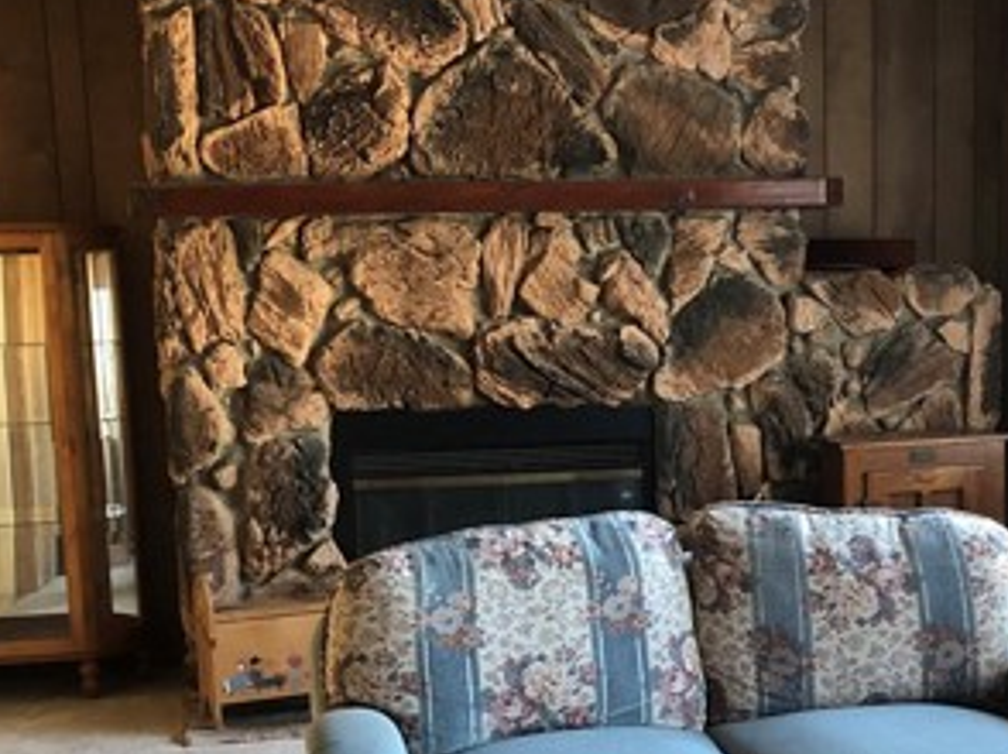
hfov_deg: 31.0
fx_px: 1775
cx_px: 785
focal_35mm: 61
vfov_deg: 23.8
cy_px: 559
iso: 64
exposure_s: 1/15
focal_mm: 3.99
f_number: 1.8
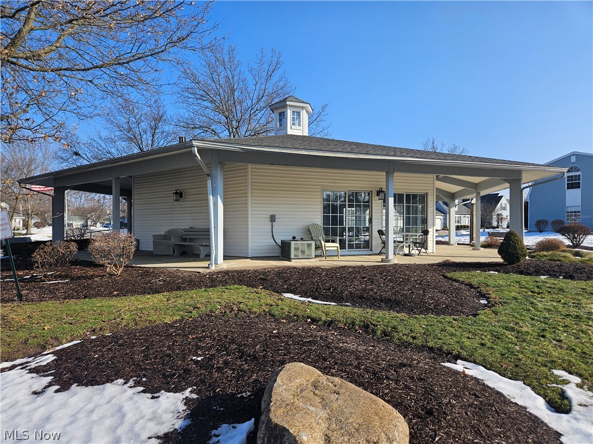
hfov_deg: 73.9
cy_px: 222
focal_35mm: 23
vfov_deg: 58.9
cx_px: 296
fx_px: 394
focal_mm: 5.4
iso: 25
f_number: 1.8
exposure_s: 1/1457
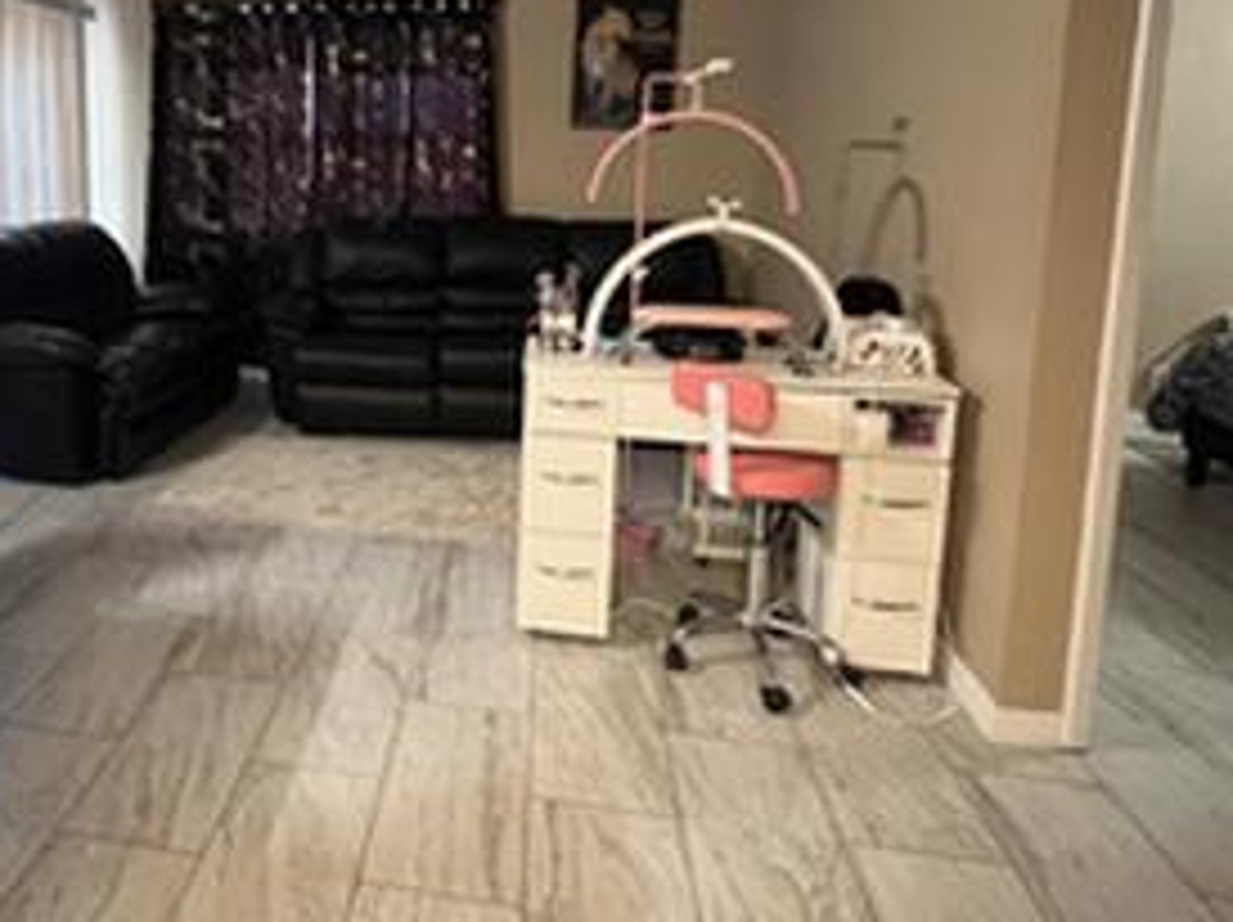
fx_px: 676
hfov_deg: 79.8
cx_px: 346
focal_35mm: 19
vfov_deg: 65.6
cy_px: 265
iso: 1000
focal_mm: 1.57
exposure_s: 1/40
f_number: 1.8
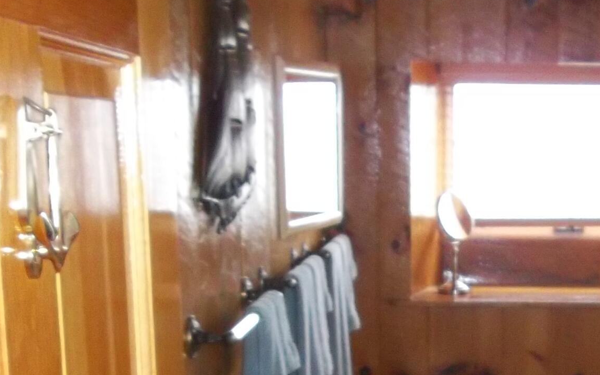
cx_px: 490
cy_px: 457
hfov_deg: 26.9
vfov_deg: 16.6
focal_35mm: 75
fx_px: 1226
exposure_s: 1/30
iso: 320
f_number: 3.5
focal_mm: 4.9
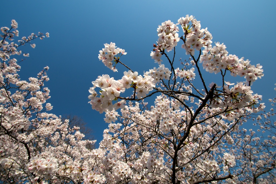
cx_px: 138
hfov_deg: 100.5
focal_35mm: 15
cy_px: 92
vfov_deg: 77.2
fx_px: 115
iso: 200
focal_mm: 10
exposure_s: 1/60
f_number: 13
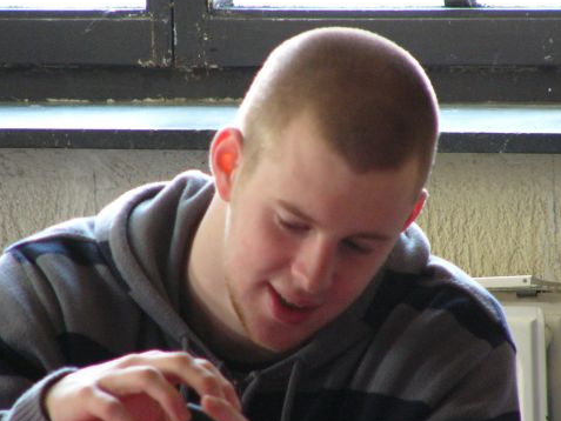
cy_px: 228
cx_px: 262
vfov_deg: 2.6
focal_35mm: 580
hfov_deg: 3.4
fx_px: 9402
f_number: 2.8
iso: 200
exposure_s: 1/40
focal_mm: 72
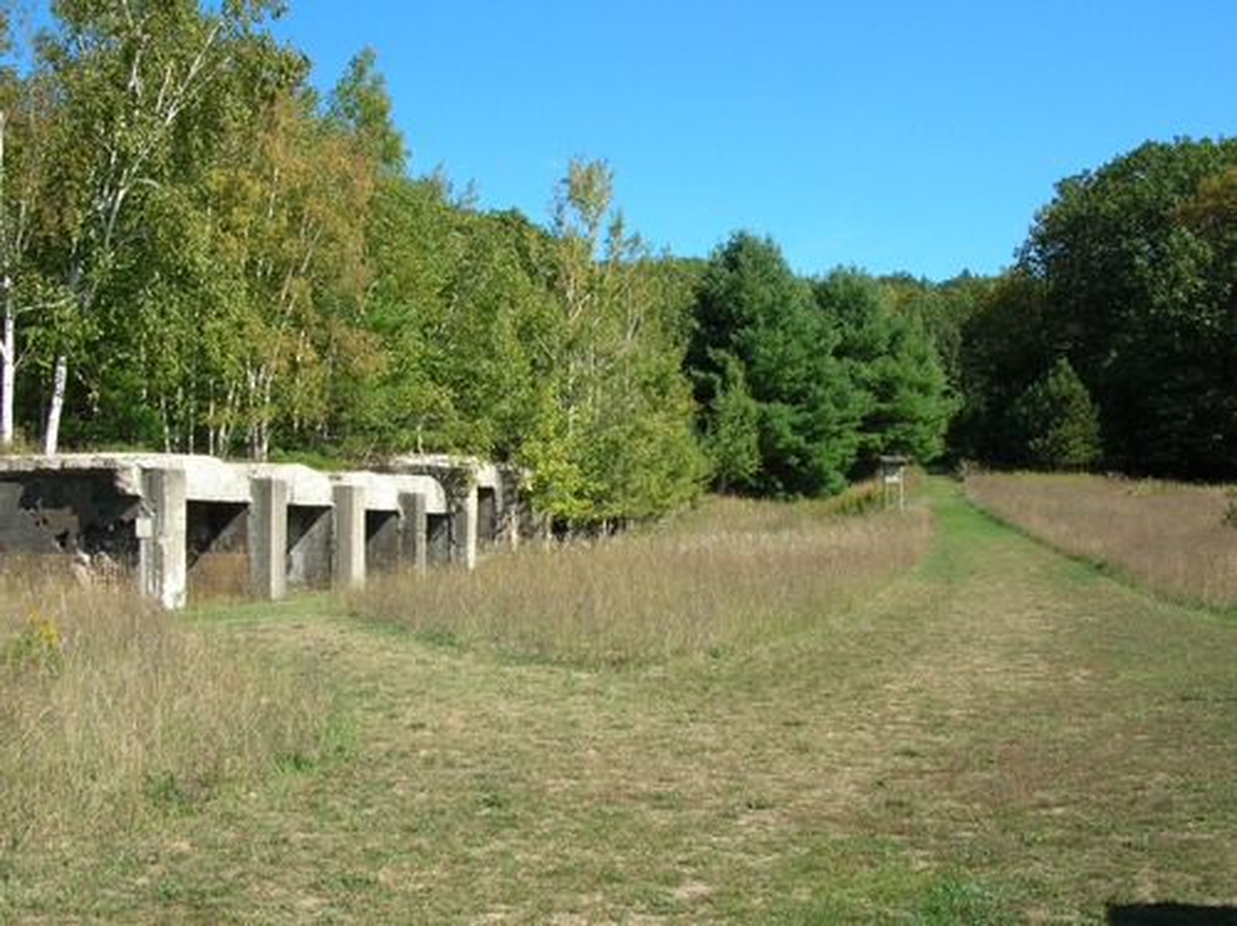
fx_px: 1250
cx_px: 618
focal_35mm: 35
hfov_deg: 52.7
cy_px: 463
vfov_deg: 40.6
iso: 50
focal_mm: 5.8
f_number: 5.6
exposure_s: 1/183
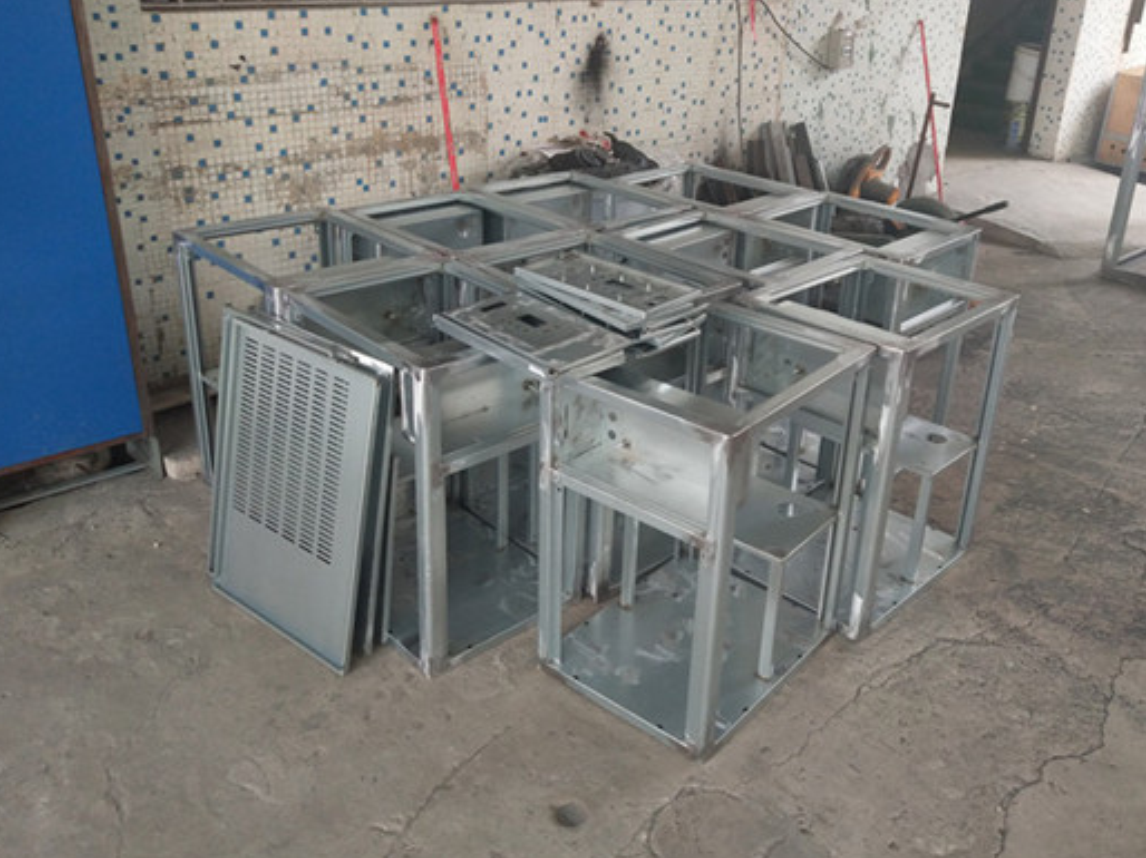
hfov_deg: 52.6
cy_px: 373
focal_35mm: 35
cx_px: 620
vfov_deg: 40.6
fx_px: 1158
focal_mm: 3.95
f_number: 1.8
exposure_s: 1/100
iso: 211
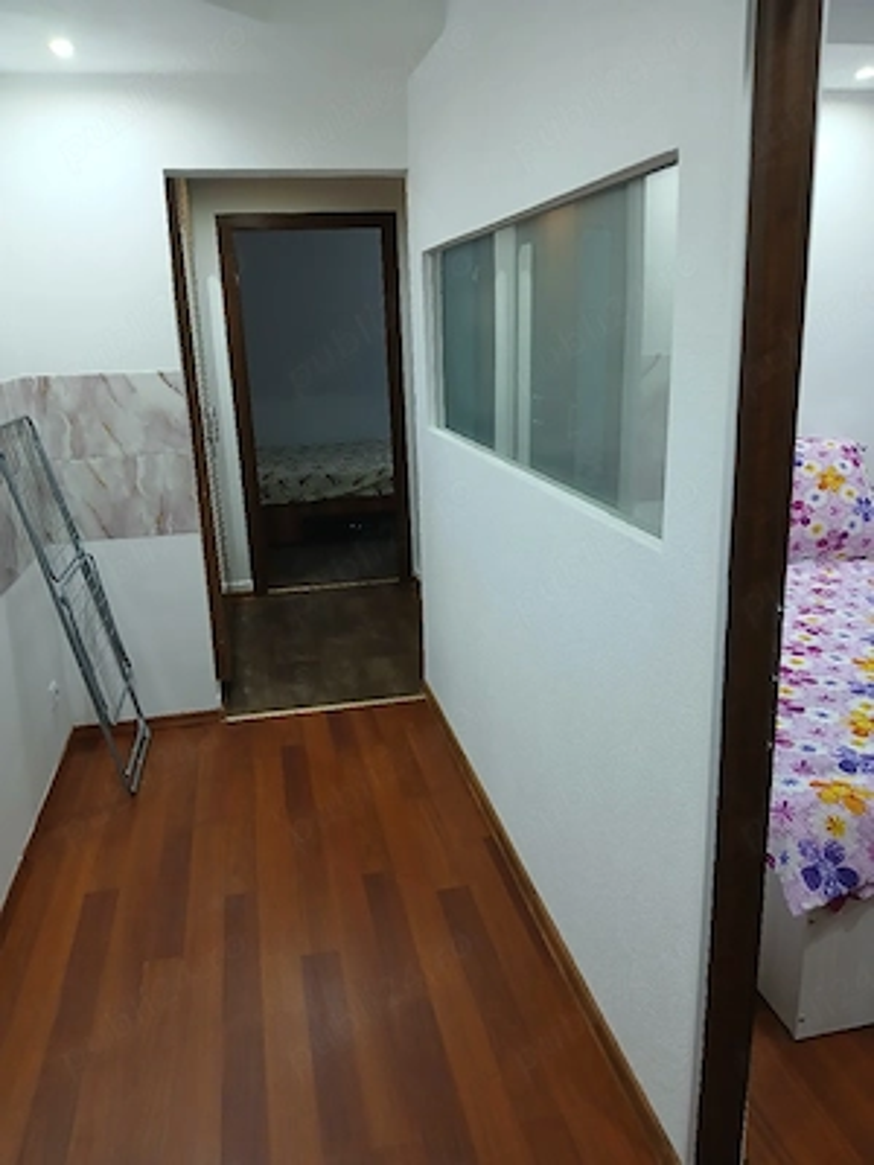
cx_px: 437
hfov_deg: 53.1
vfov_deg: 67.3
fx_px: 875
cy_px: 582
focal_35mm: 26
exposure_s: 1/50.3
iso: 200
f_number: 1.8
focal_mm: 3.98
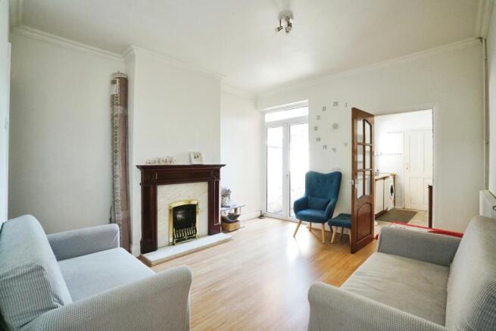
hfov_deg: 96.7
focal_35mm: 16
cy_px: 166
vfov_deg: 73.8
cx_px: 248
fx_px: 220
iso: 2000
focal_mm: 16
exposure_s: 1/40
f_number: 11
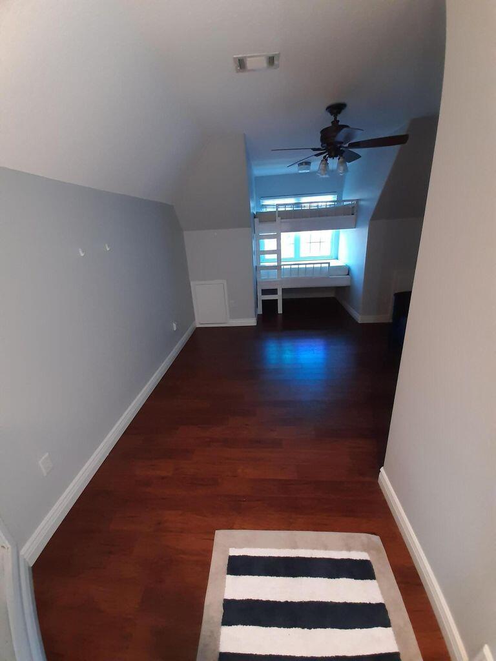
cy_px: 330
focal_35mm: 13
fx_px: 248
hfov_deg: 89.9
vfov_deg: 106.2
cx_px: 248
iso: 320
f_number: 2.2
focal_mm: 1.42
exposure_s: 1/24
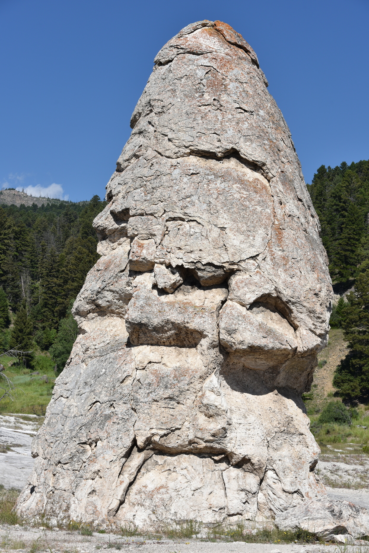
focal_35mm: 78
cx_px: 184
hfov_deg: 17.5
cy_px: 276
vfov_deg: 26.0
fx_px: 1199
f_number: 9
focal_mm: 78
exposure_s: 1/320
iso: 100
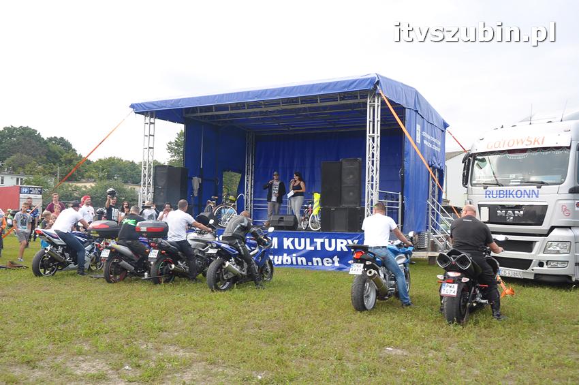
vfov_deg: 36.8
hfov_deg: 53.2
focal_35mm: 36
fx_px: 578
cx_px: 290
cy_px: 192
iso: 400
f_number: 6.3
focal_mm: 24
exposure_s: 1/160
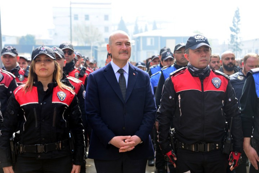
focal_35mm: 70
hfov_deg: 28.8
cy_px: 86
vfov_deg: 19.5
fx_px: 504
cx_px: 130
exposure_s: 1/160
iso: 100
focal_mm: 70
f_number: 5
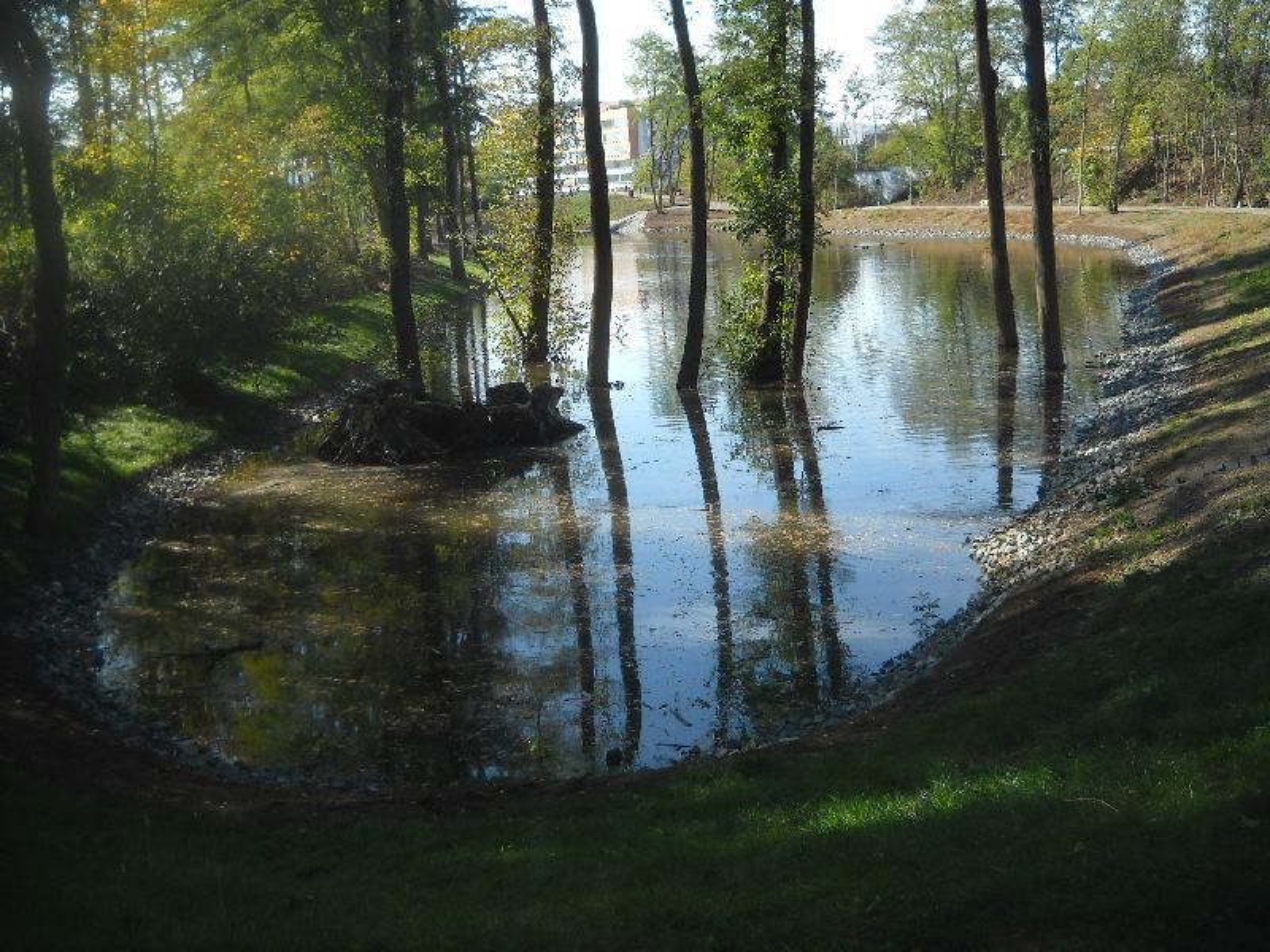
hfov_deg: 45.8
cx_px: 635
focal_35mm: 41
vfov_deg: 35.1
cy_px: 476
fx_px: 1504
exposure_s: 1/369
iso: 64
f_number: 3.1
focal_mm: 6.72
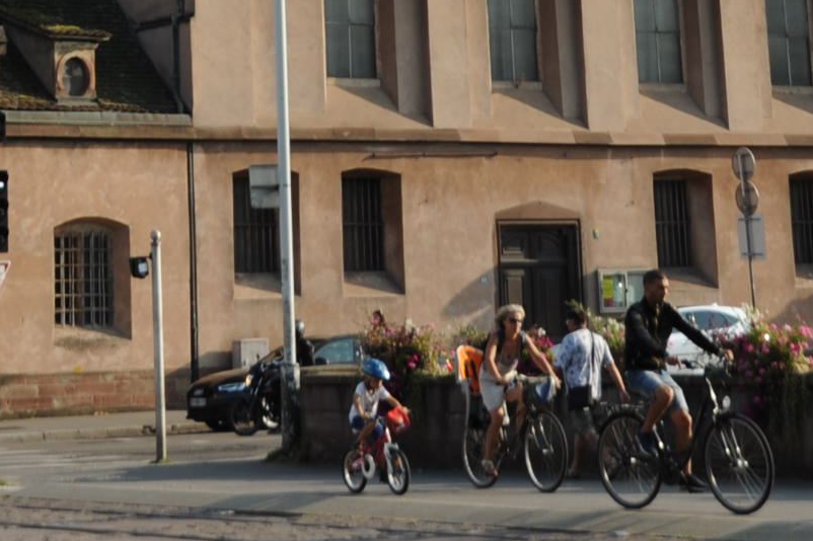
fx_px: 3047
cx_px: 210
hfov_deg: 15.1
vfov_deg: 9.5
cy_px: -510
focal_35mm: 135
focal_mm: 34
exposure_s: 1/400
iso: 200
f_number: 7.1
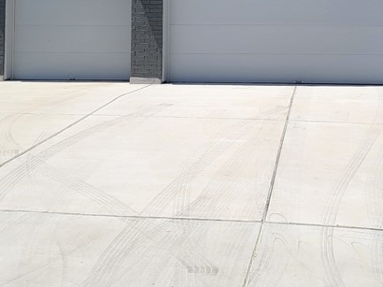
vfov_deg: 23.6
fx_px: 663
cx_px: 278
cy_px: 20
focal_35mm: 60
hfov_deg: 31.7
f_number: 1.8
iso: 16
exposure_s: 1/2094
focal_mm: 6.7
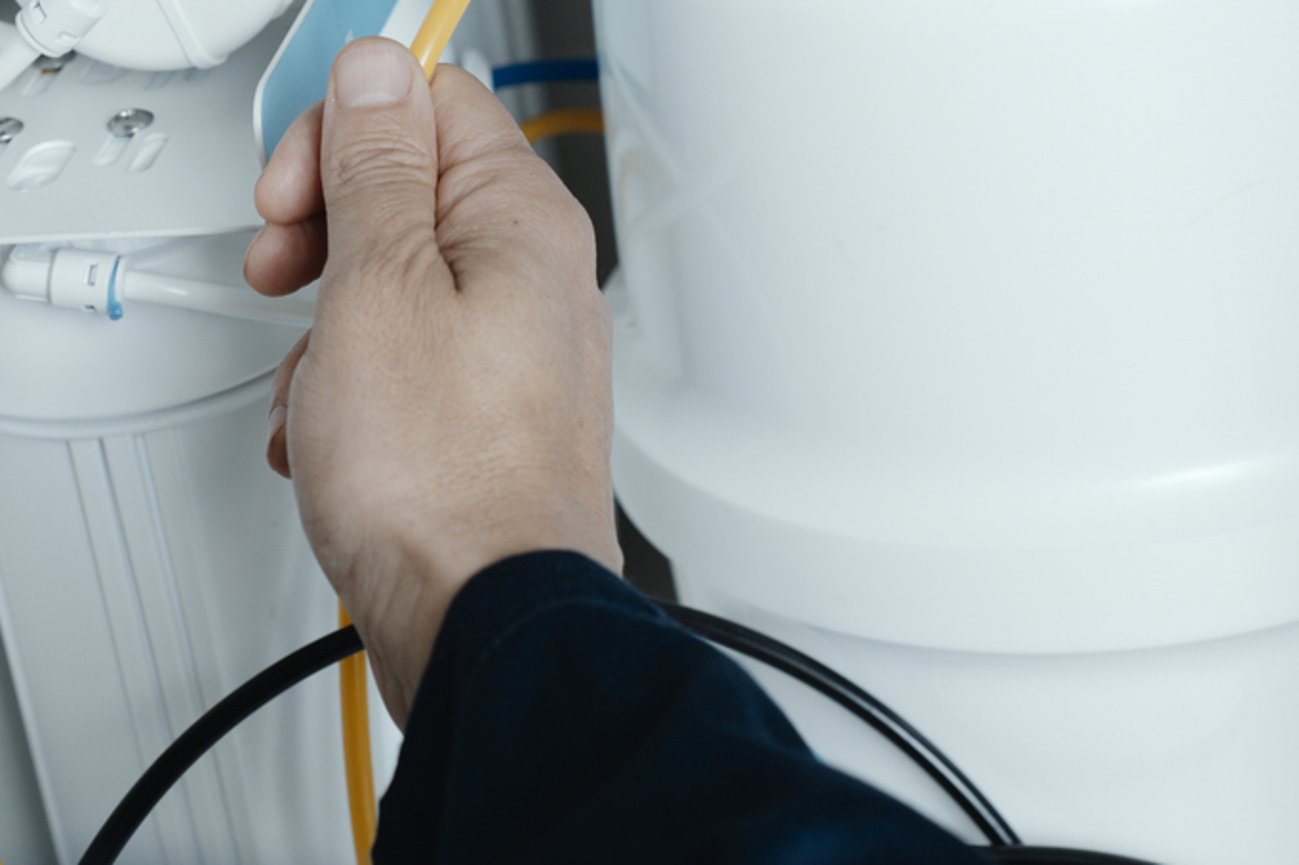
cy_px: 149
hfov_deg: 22.1
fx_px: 3318
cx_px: 432
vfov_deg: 14.7
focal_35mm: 92
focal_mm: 50
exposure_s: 1/60
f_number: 5
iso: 400
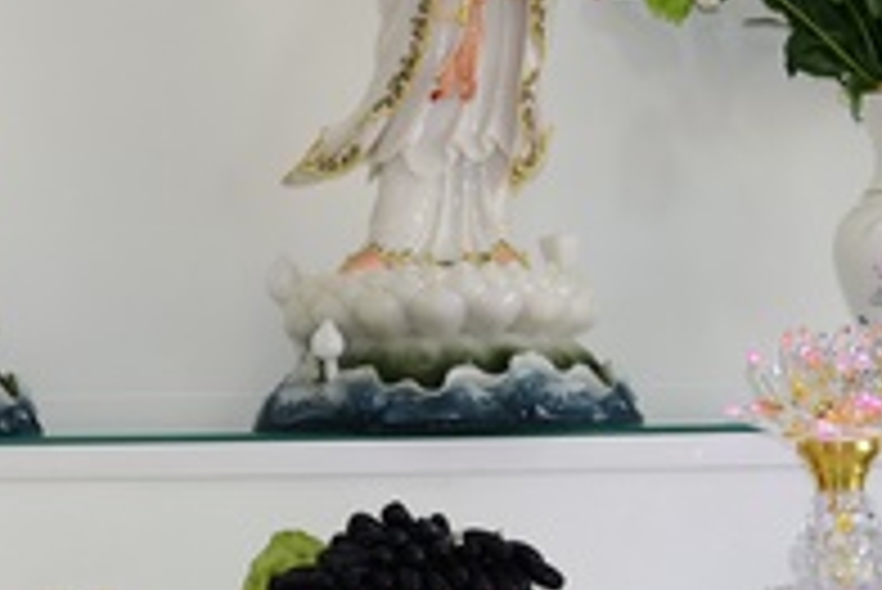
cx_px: -176
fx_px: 5296
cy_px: -95
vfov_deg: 6.3
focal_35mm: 216
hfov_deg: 9.4
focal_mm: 65
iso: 400
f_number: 5
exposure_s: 1/80
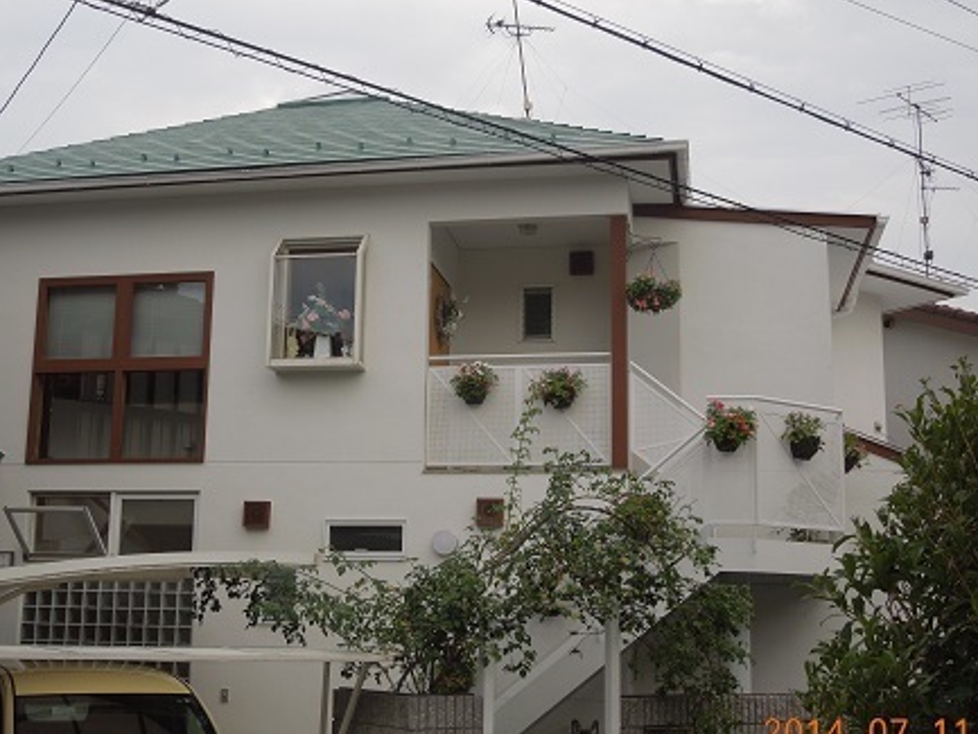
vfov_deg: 32.2
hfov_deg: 42.0
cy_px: 399
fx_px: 1272
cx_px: 456
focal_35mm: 45
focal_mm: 7
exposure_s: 1/320
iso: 100
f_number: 3.8
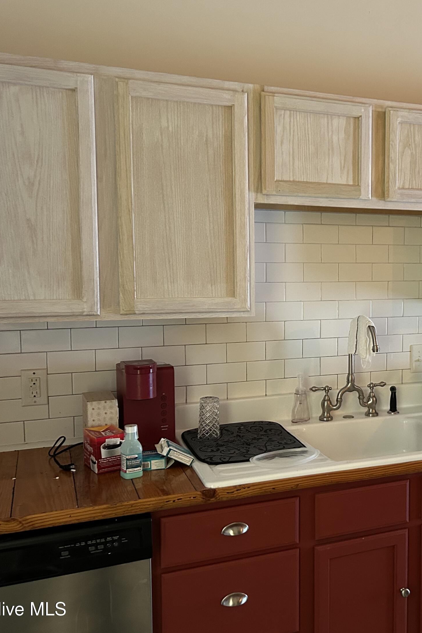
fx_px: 651
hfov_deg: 34.4
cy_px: 314
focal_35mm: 37
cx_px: 361
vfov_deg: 51.9
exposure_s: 1/40
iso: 400
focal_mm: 5.7
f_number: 1.5
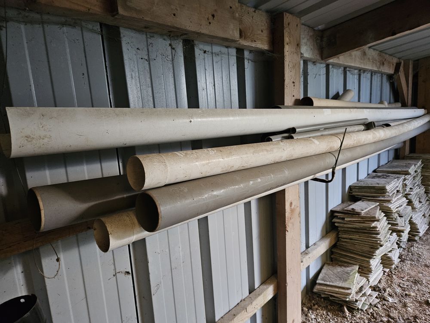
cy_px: 162
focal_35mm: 23
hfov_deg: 73.9
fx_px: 286
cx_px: 215
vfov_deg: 58.9
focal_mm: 5.4
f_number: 1.8
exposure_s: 1/25
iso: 640
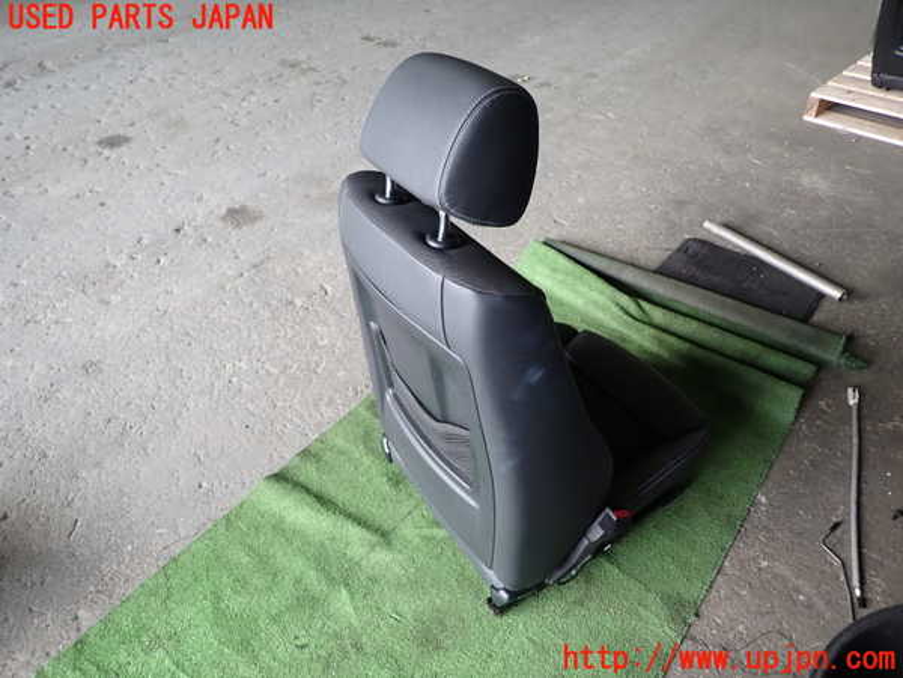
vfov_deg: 54.9
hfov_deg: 69.4
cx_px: 452
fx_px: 652
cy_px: 339
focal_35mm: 25
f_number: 2
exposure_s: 1/60
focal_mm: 4.5
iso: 100
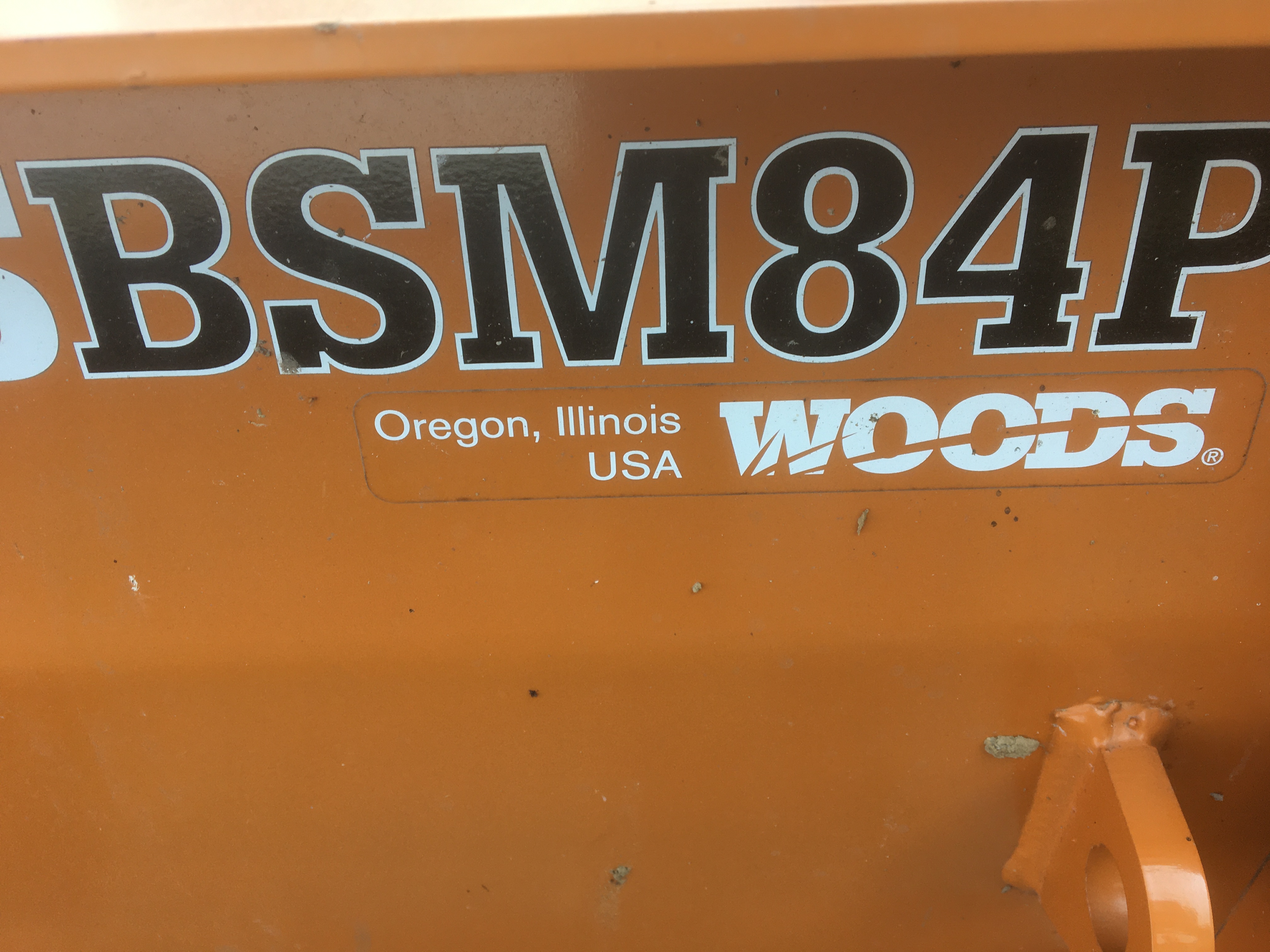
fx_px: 1064
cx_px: 635
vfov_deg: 48.2
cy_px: 476
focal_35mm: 29
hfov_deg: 61.7
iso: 25
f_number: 2.2
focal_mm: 4.15
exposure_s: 1/143
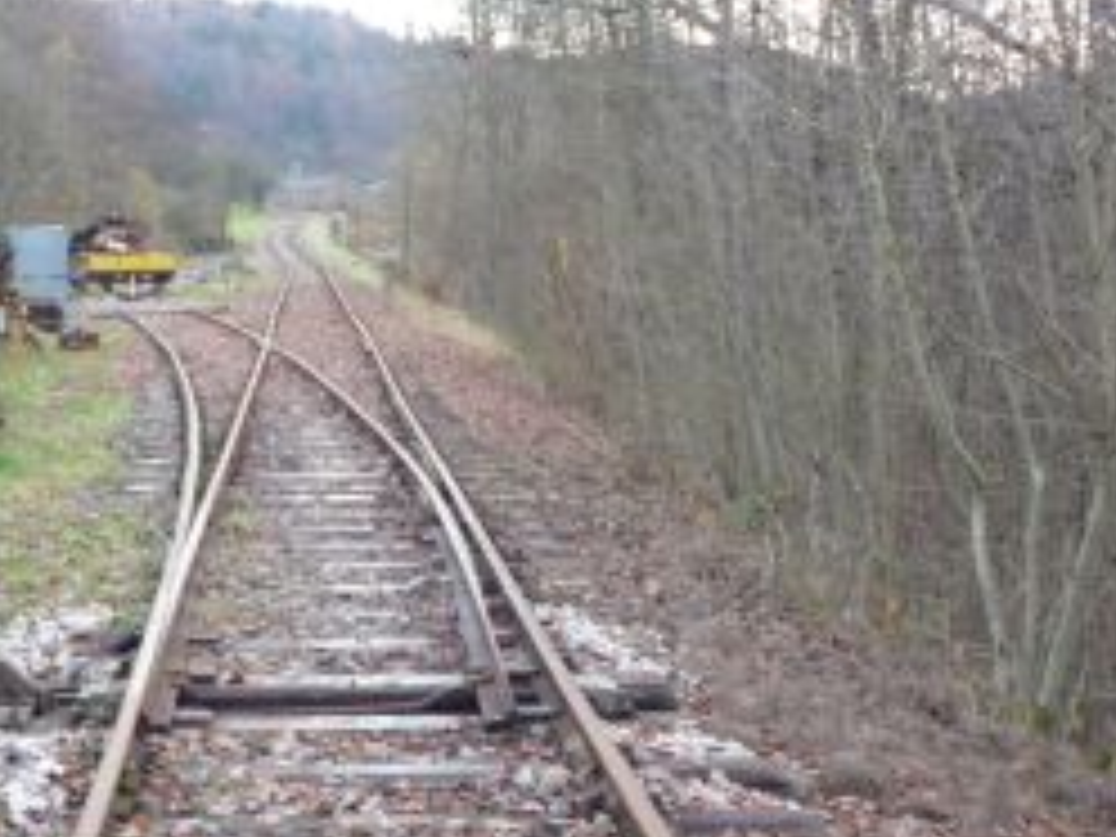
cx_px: 279
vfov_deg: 23.5
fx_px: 1999
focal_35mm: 62
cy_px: 256
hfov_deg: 30.7
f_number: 3.3
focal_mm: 5.2
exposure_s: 1/60
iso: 100
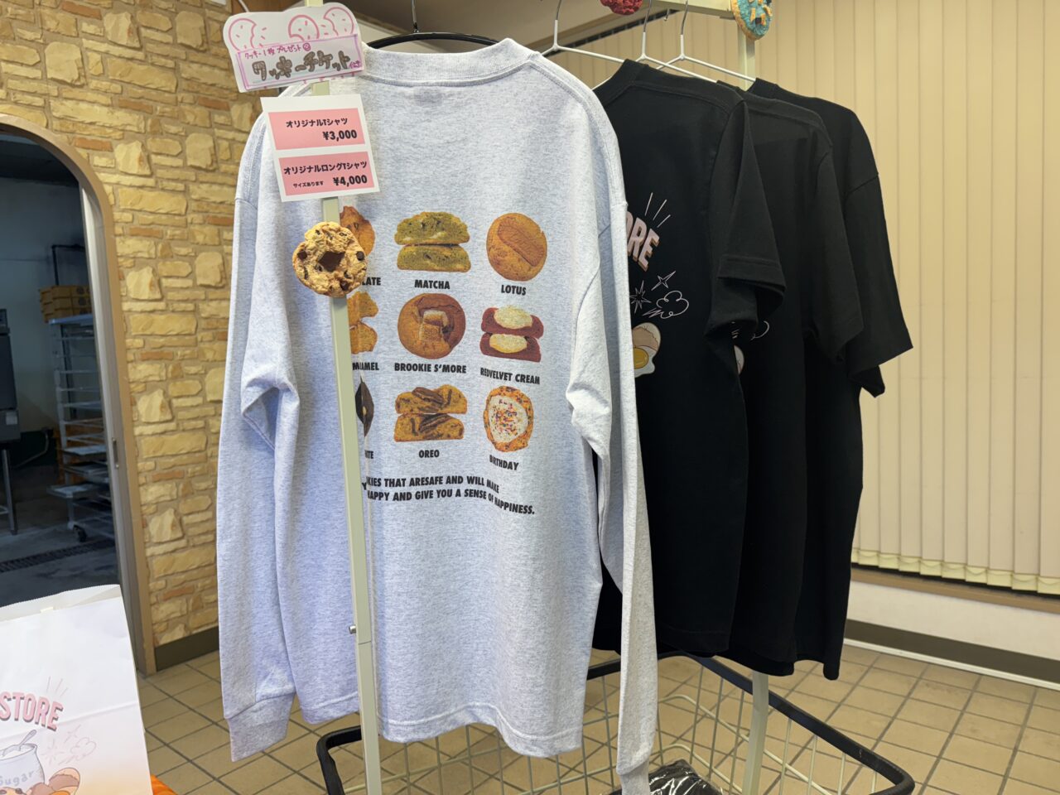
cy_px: 398
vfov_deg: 56.8
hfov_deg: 71.6
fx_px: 735
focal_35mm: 24
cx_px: 530
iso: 80
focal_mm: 6.76
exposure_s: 1/100
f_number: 1.78
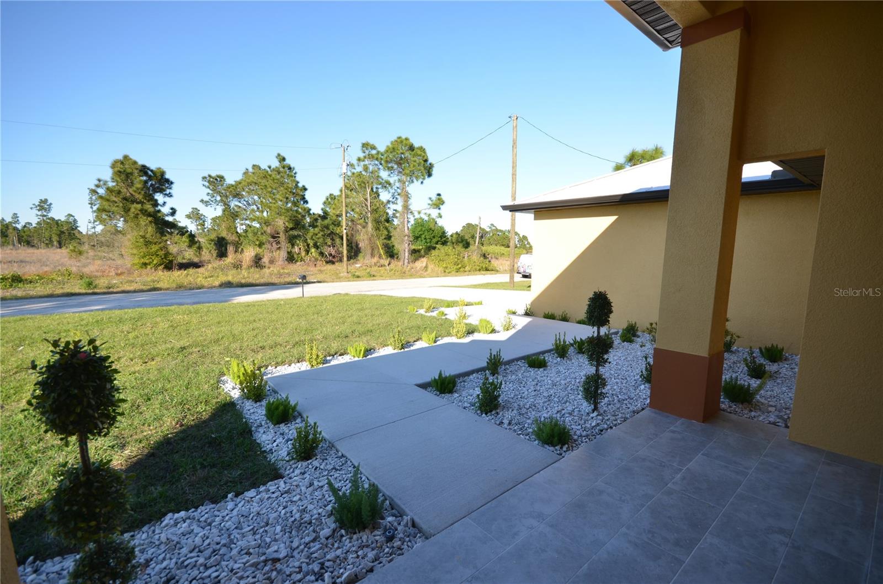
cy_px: 292
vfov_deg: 77.0
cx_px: 442
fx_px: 367
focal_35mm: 15
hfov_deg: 100.5
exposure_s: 1/200
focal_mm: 10
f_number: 7.1
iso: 200
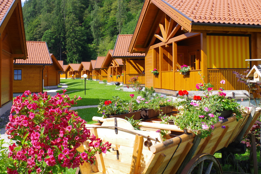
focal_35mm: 35
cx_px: 114
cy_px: 61
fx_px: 254
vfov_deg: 37.5
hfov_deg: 54.3
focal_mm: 18
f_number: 11
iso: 200
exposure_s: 1/100
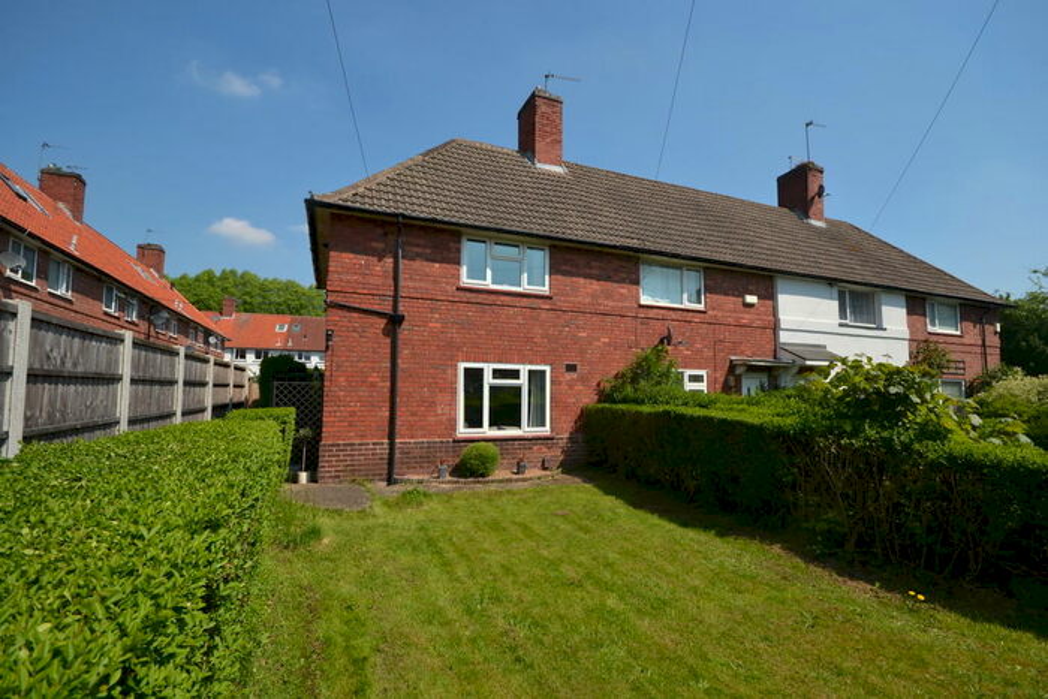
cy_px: 350
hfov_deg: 100.4
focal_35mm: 15
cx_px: 524
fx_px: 437
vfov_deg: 77.4
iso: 100
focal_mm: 10
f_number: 9
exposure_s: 1/200
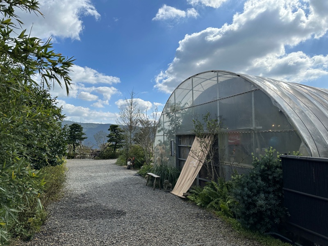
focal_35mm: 24
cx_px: 164
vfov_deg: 56.8
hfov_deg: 71.6
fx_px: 227
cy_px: 123
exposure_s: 1/6623
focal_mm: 6.86
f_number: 1.78
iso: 80
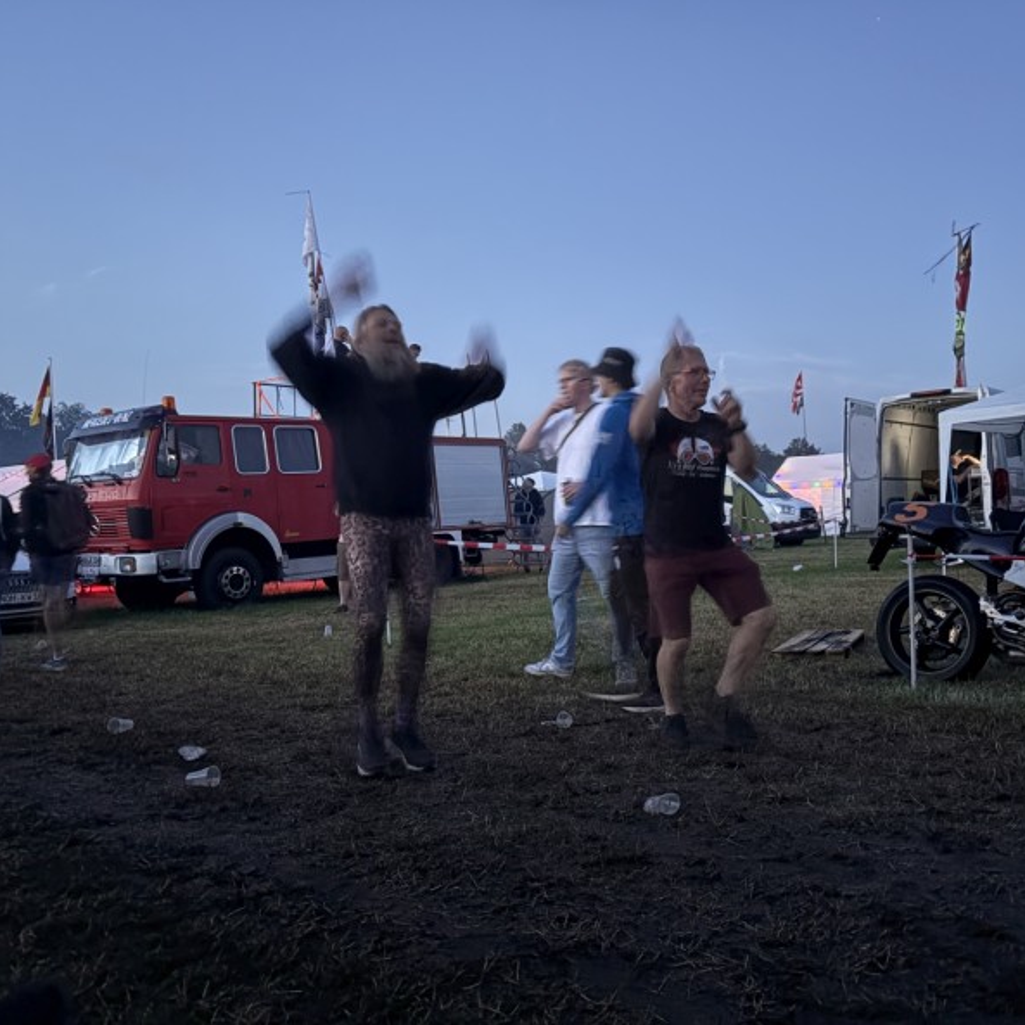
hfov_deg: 52.5
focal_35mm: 31
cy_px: 508
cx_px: 548
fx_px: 1039
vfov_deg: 52.5
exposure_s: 1/15
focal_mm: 5.96
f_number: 1.6
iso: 1250
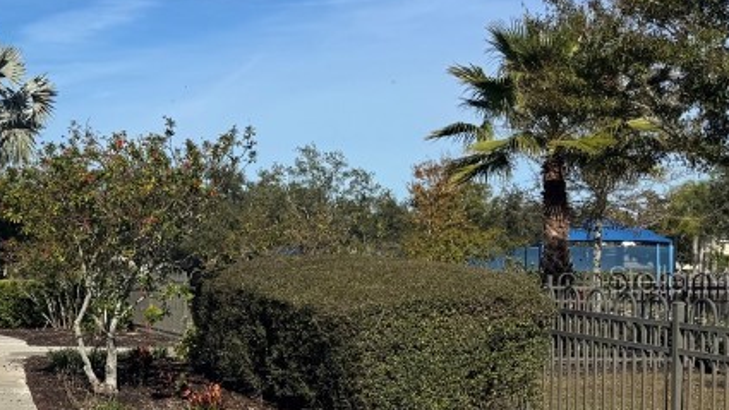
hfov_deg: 29.4
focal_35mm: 63
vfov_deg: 19.0
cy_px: 278
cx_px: -108
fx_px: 1218
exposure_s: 1/6410
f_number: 1.78
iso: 80
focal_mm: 6.76
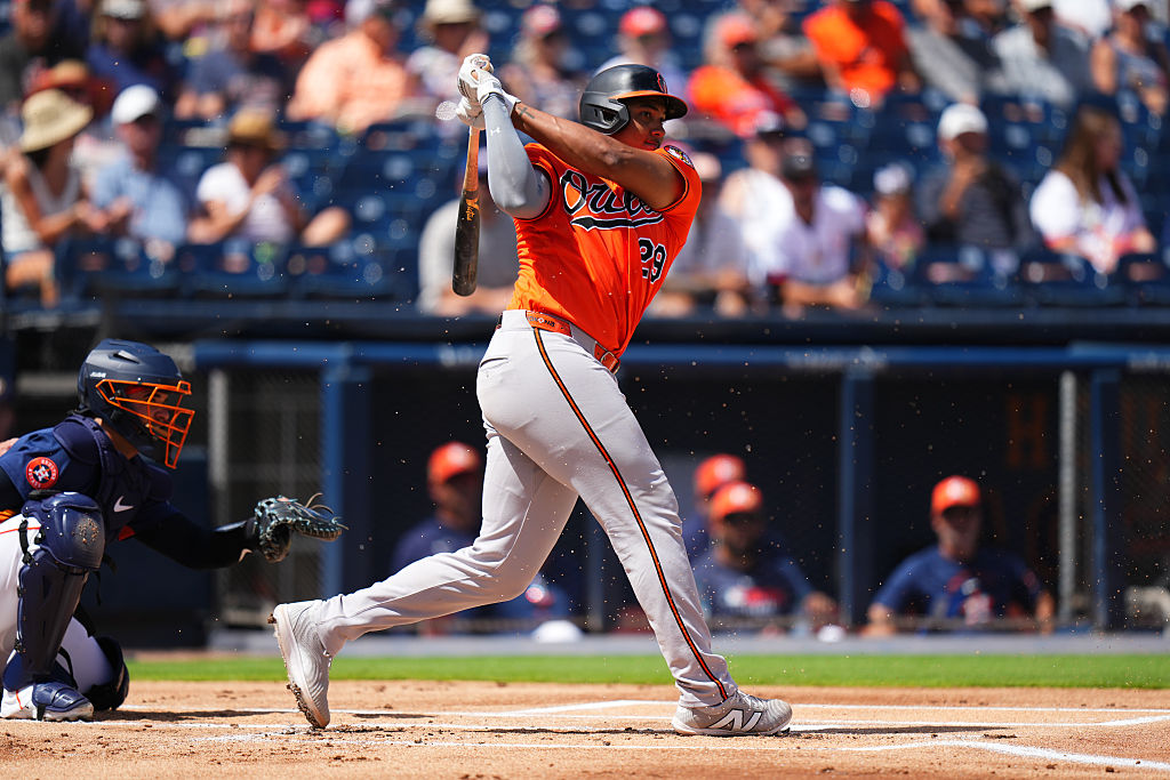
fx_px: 13001
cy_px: 390
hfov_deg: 5.2
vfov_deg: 3.4
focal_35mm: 400
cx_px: 585
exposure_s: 1/4000
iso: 250
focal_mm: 400
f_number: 2.8
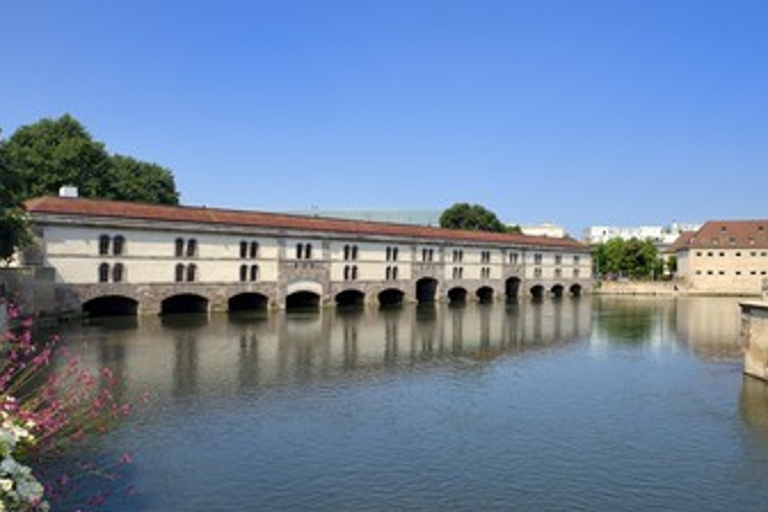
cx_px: 439
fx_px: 640
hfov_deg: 61.7
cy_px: 281
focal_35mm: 30
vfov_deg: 43.6
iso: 200
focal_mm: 24
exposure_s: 1/250
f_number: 13
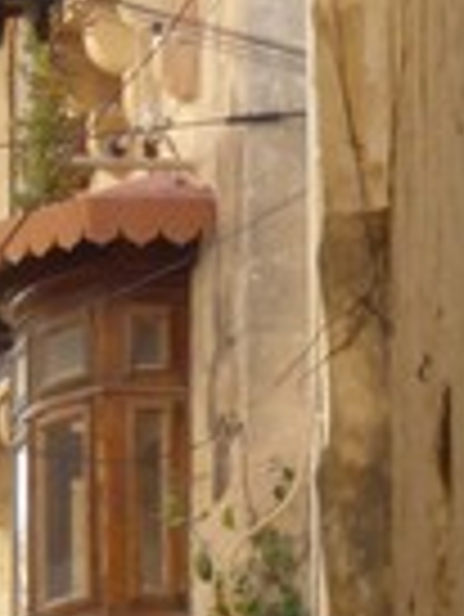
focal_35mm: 443
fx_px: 7905
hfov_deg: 3.4
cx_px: -36
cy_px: 596
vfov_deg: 4.5
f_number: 8
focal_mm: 19
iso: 250
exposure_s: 1/60
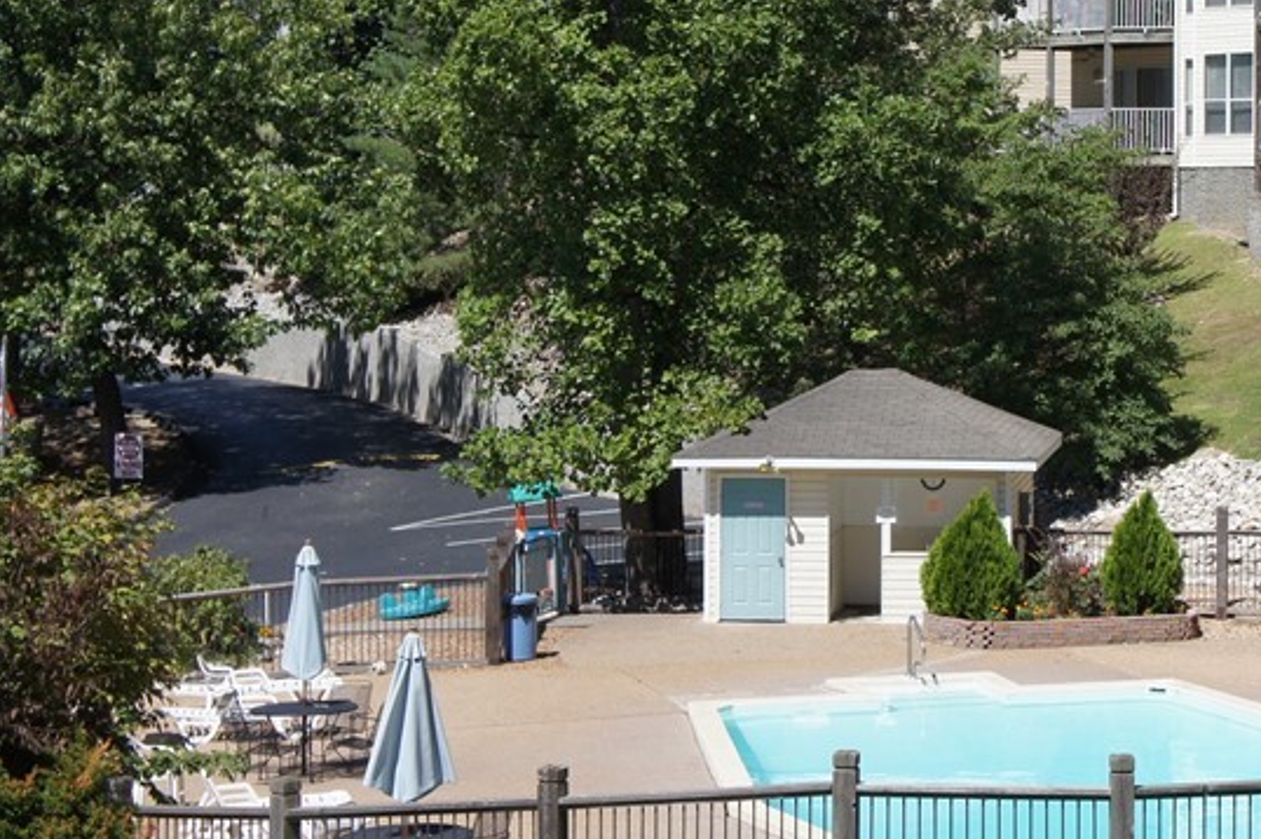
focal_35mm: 94
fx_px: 3291
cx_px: 1028
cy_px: 252
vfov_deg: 14.5
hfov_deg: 21.4
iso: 200
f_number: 8
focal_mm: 31
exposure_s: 1/500
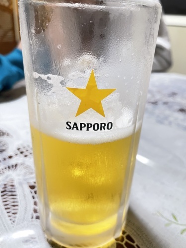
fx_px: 186
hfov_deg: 53.1
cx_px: 93
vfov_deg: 67.3
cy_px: 124
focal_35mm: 26
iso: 320
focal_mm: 4.2
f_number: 1.6
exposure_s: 1/50
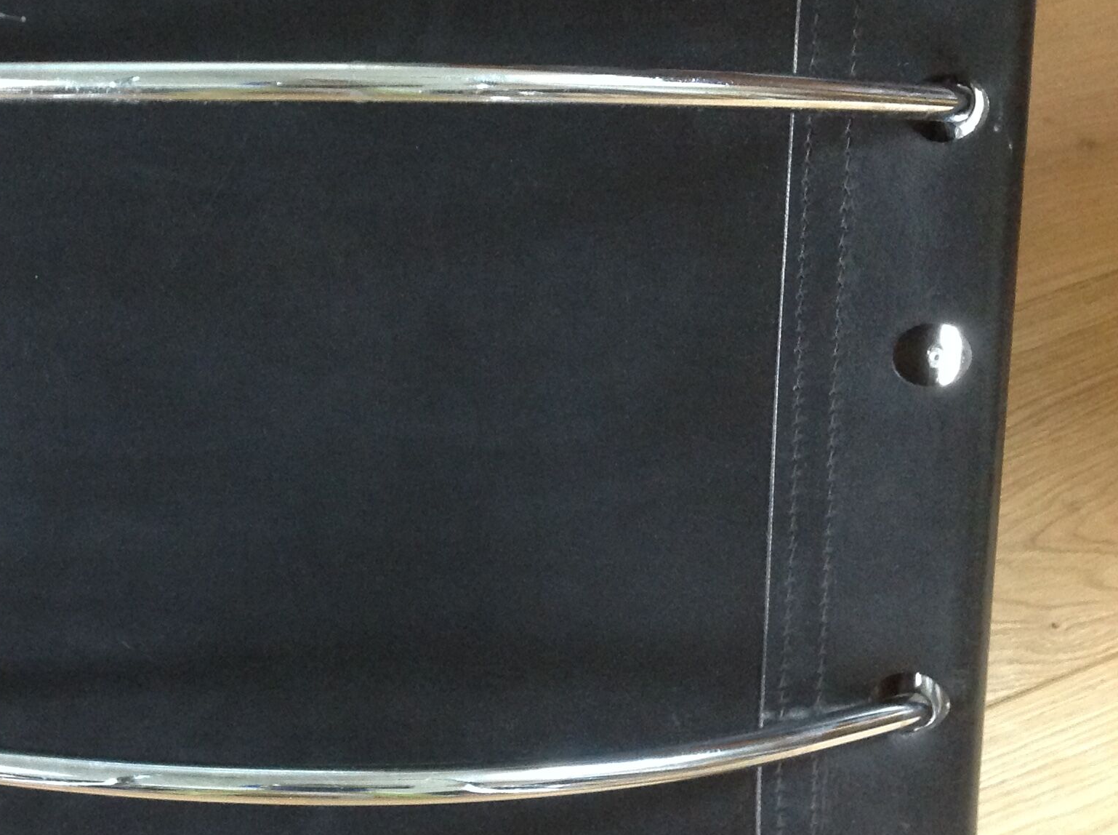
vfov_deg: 24.7
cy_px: 441
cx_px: 246
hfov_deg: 32.0
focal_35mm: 59
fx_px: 1902
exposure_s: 1/15
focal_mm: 4.28
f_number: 2.4
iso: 320
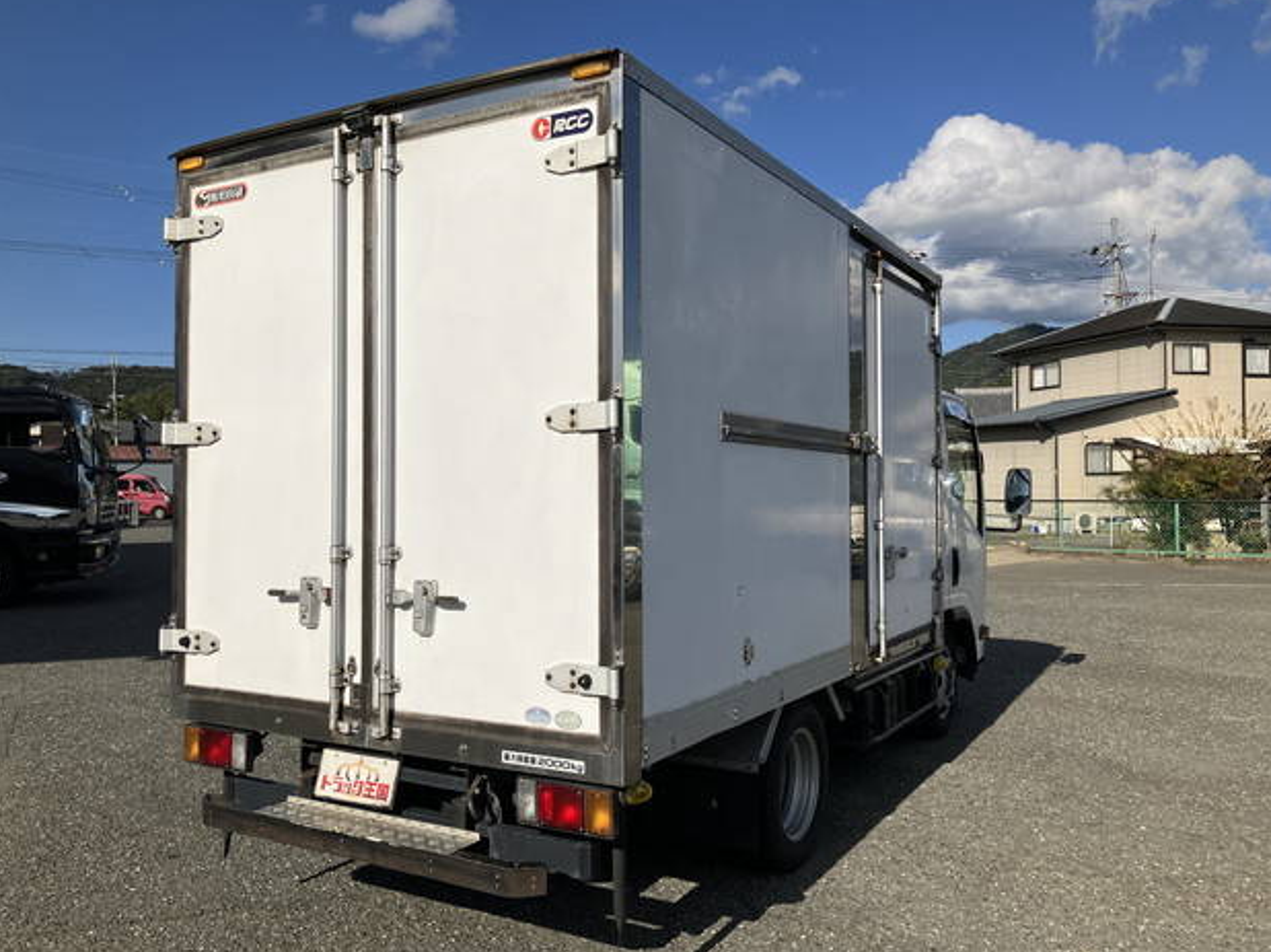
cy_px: 481
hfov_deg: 61.7
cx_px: 619
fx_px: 1064
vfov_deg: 48.2
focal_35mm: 29
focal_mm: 3.99
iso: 32
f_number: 1.8
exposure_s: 1/6098
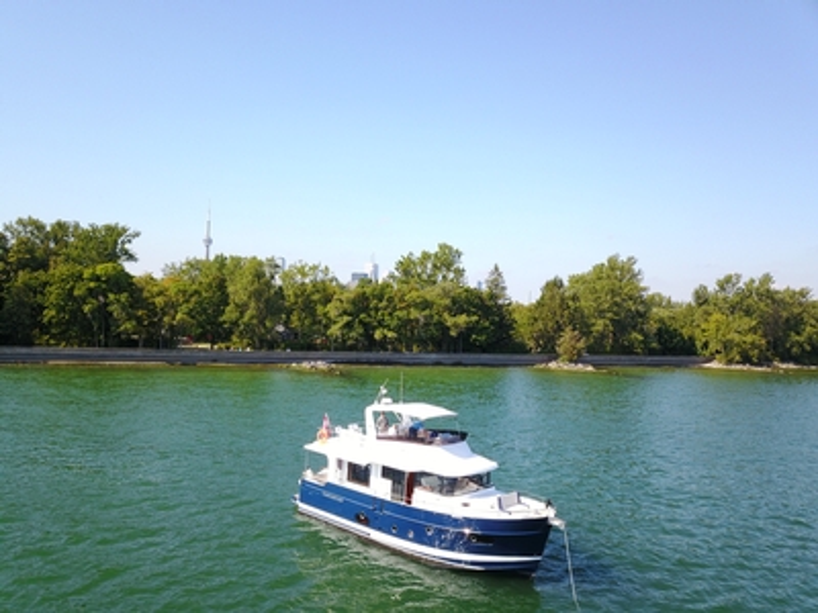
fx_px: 614
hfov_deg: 67.3
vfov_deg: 53.1
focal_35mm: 26
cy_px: 306
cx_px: 409
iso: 100
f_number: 2.2
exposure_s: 1/722
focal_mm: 4.73
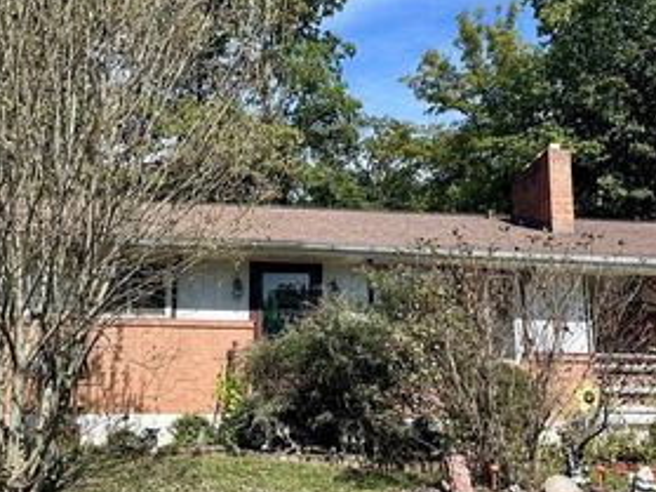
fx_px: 815
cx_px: 275
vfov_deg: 33.6
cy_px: 265
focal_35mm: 43
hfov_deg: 43.7
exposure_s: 1/2809
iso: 80
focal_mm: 6.86
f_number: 1.78
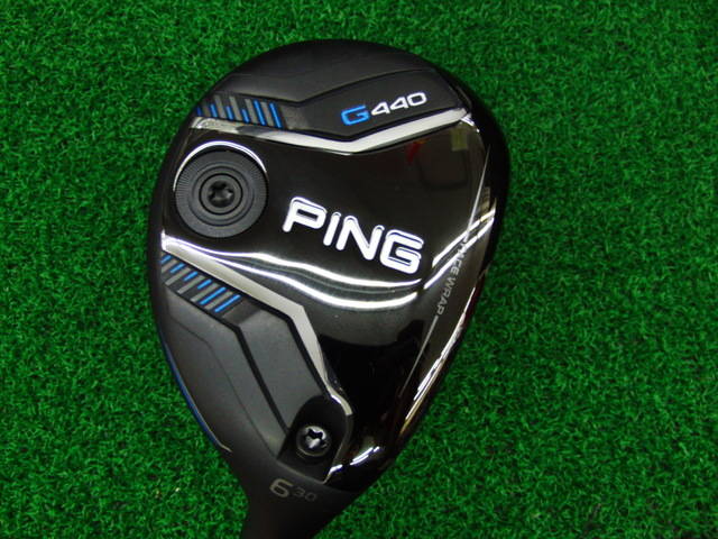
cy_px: 270
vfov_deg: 38.7
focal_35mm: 37
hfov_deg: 50.1
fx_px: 767
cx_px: 359
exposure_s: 1/80
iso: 400
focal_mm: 6.42
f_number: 3.6
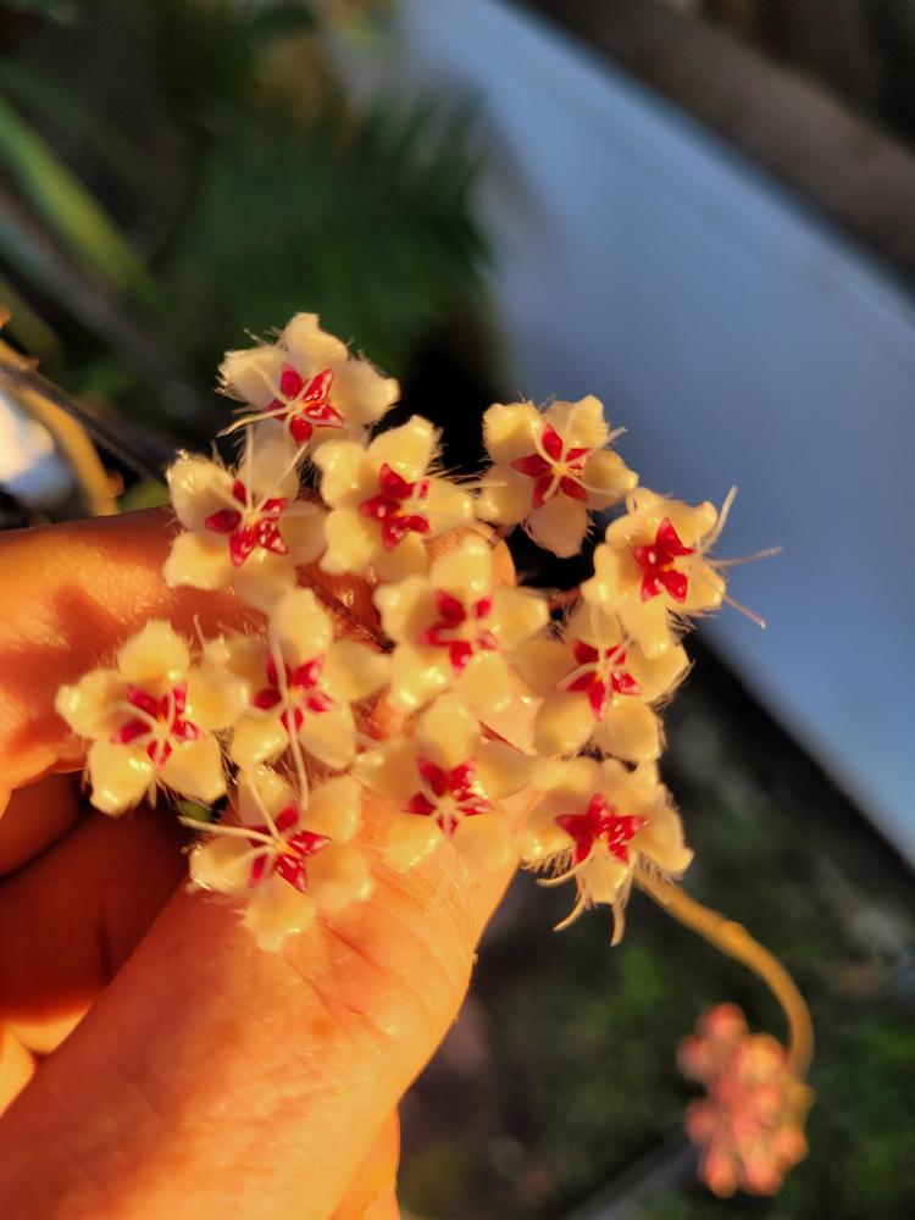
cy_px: 610
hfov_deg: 53.1
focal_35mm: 26
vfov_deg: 67.3
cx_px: 458
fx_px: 916
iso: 40
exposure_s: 1/140
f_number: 1.8
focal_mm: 5.4
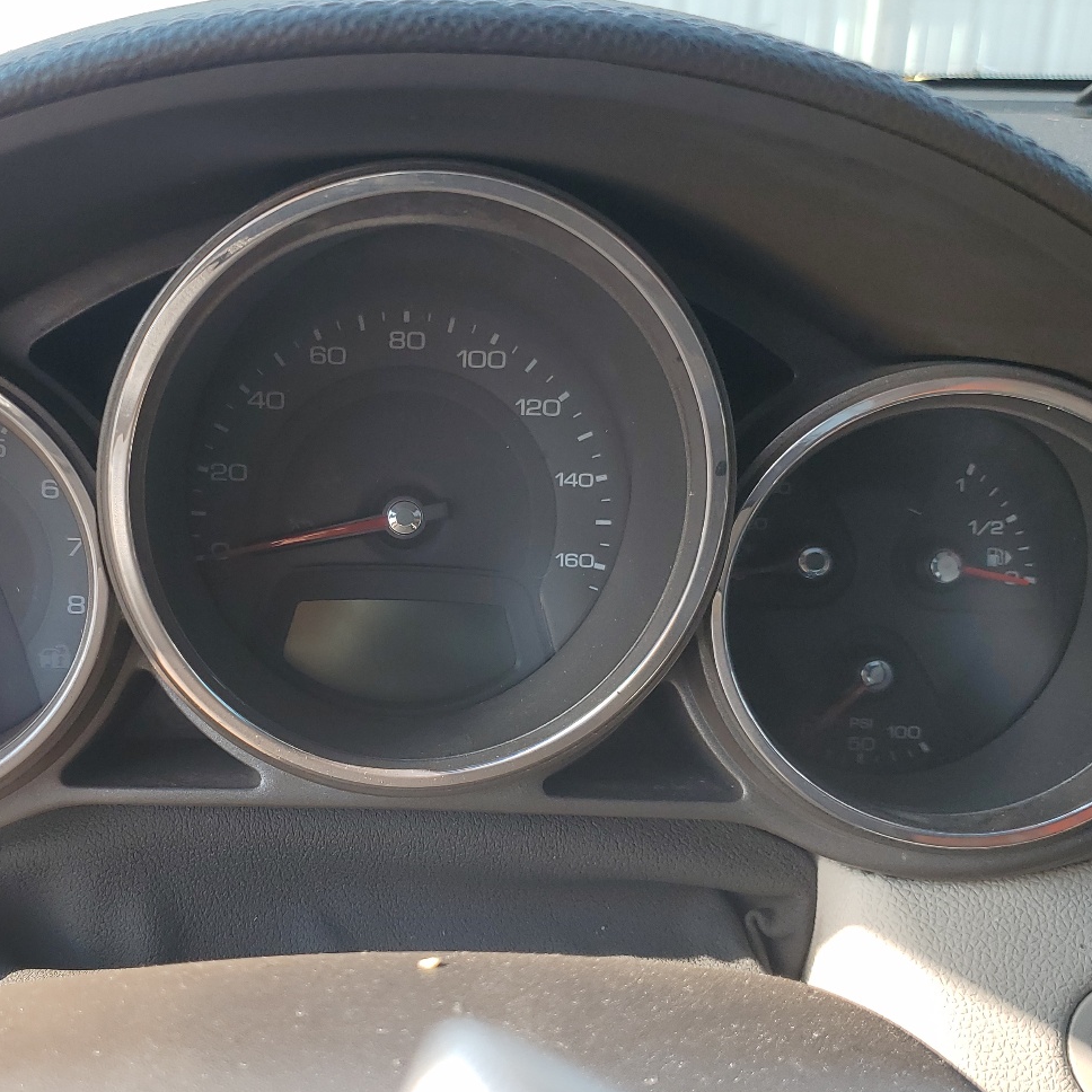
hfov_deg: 43.4
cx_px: 393
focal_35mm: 38
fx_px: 1356
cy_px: 563
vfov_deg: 43.9
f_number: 1.5
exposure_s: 1/417
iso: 50
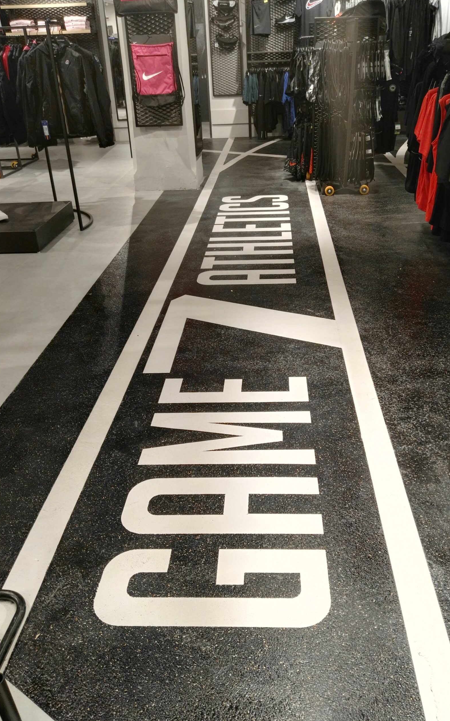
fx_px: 589
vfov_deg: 62.9
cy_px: 360
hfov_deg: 41.8
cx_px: 251
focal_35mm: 30
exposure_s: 1/126
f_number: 2
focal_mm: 2.96
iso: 64
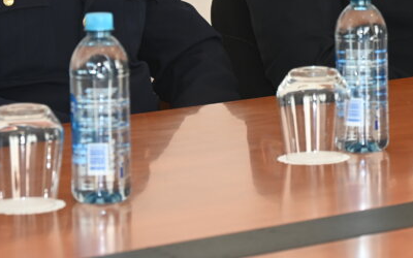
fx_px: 2026
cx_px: 371
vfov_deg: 7.2
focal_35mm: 180
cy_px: -92
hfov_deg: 11.6
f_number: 6
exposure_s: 1/80
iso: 720
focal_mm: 69
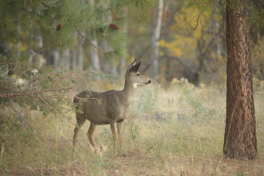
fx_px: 1467
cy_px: 88
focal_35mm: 200
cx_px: 132
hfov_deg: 10.3
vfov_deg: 6.9
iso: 800
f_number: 3.2
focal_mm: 200
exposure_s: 1/100
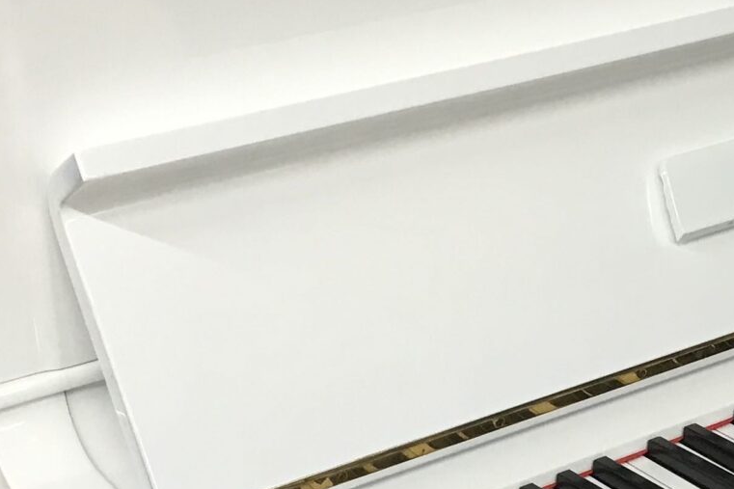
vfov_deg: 13.9
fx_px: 1998
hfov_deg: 20.4
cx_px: 644
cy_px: 377
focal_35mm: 98
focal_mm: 3.99
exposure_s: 1/33
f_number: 1.8
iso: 40
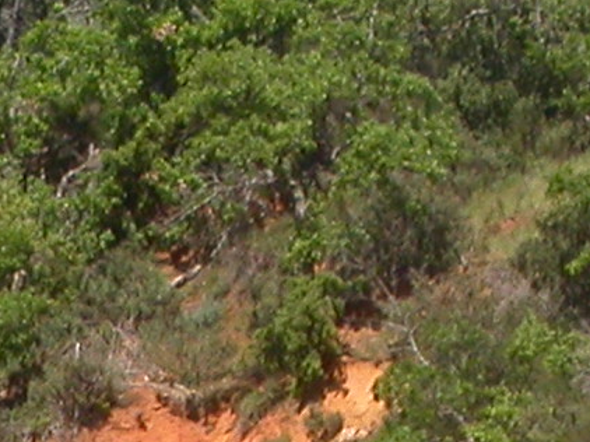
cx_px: -113
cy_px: 850
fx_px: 10459
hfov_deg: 3.2
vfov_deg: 2.4
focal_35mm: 614
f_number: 6.1
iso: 100
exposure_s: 1/380
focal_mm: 23.7
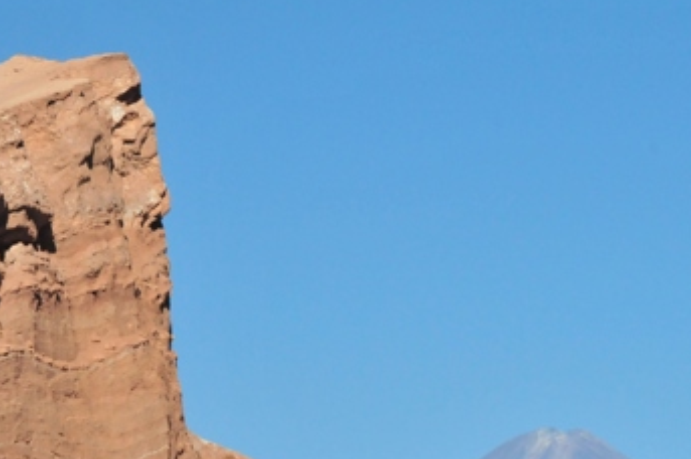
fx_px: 7574
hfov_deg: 5.2
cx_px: 592
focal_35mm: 395
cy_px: 471
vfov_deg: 3.5
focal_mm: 120
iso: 800
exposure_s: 1/1000
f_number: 16
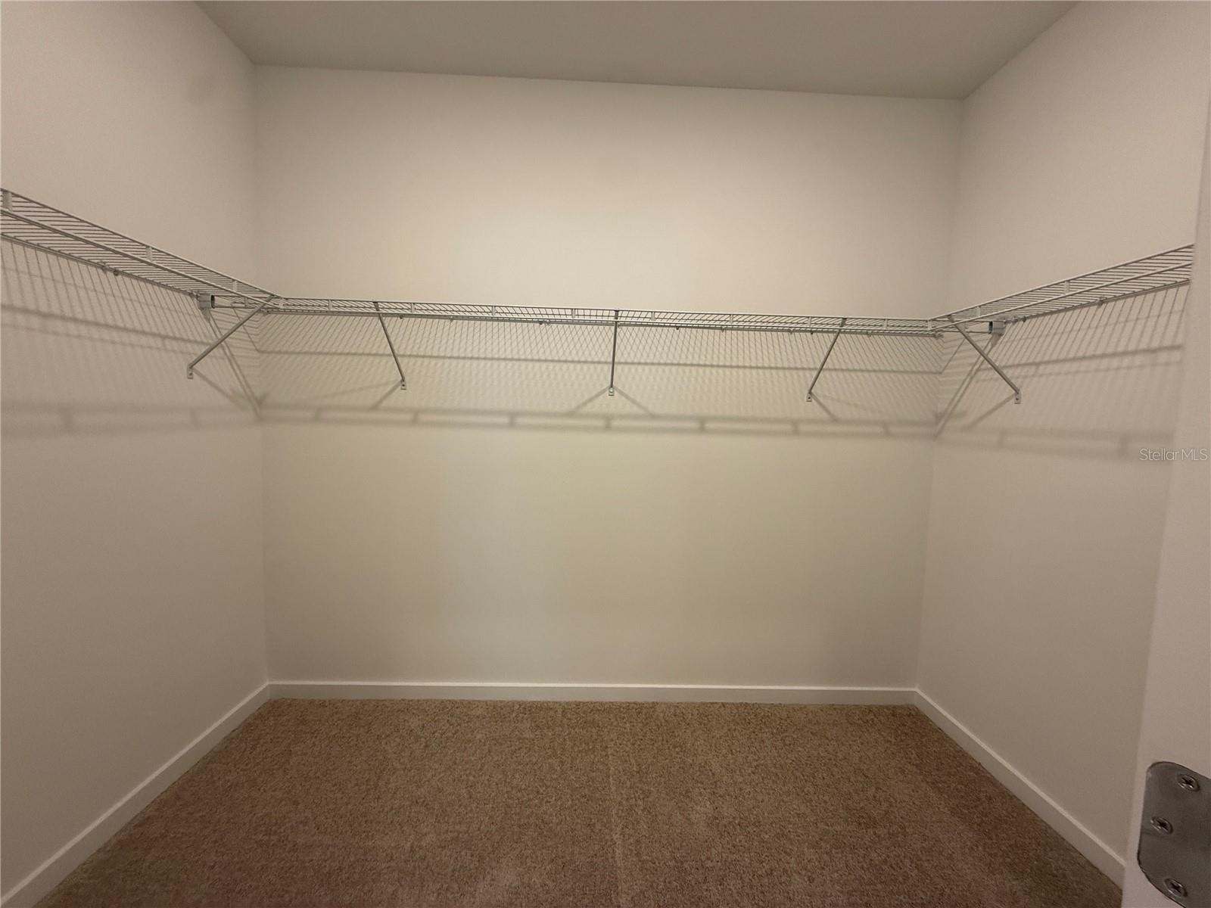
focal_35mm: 14
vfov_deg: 85.7
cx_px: 606
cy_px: 454
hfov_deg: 102.1
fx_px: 490
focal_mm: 2.22
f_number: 2.2
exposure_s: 1/120
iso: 160
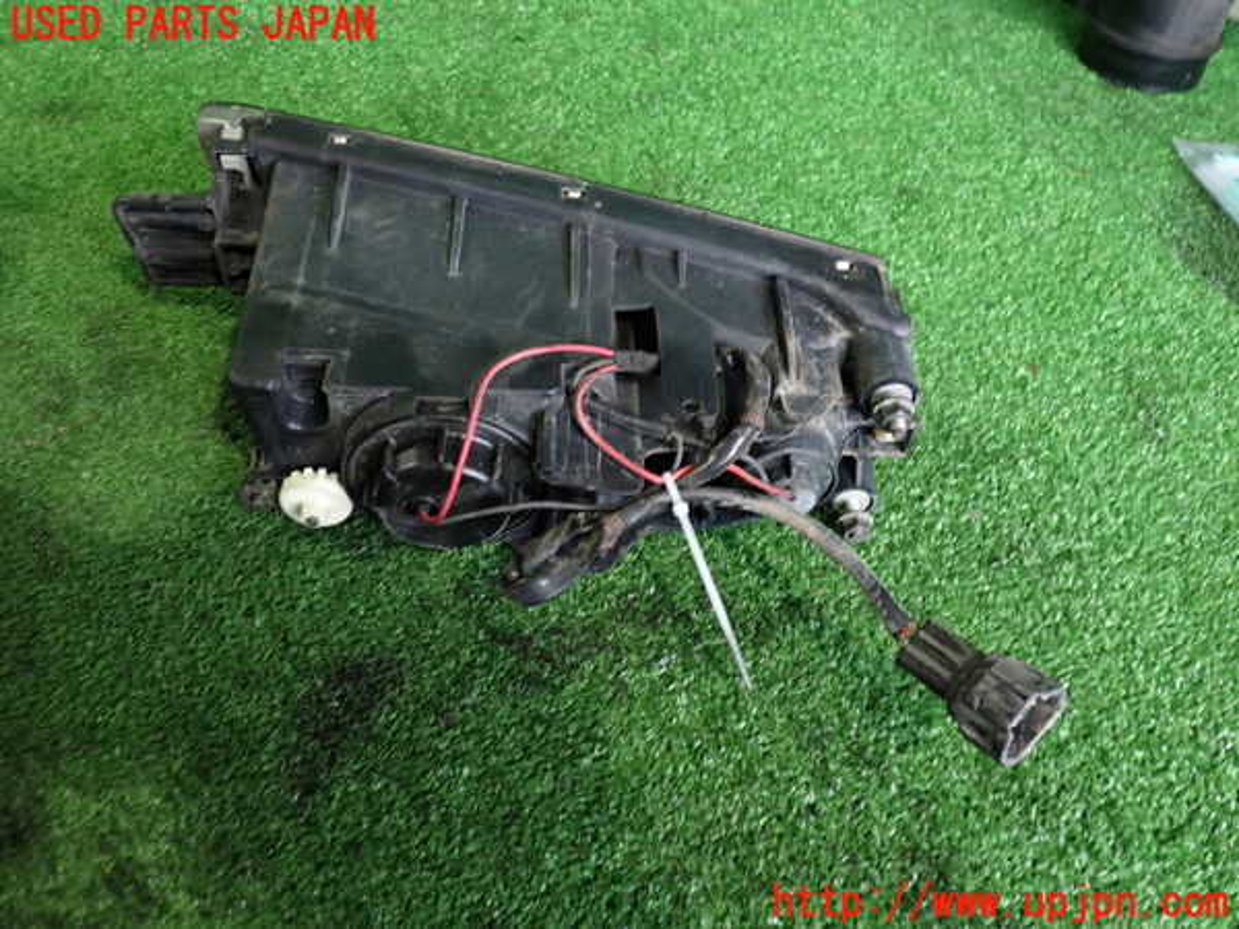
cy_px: 464
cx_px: 620
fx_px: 1074
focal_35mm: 30
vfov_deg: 46.8
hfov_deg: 60.0
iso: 320
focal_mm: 5.4
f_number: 2.3
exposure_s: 1/30
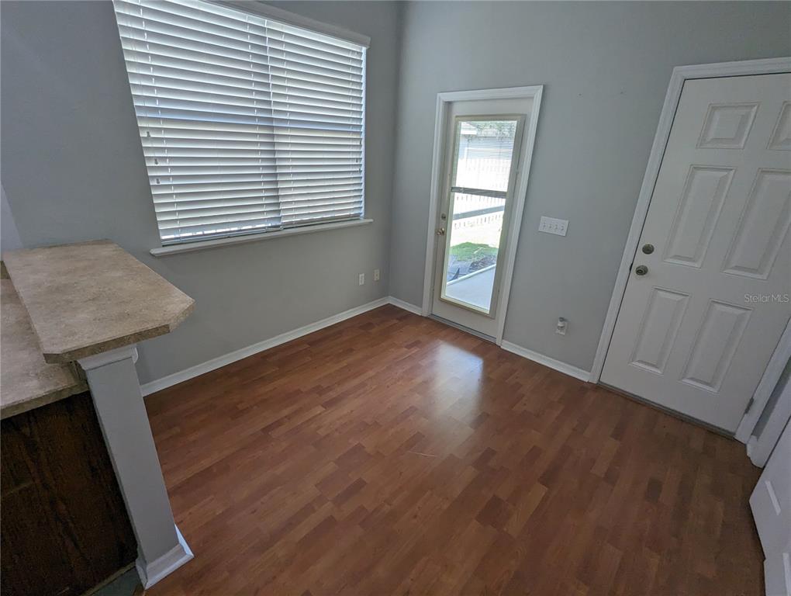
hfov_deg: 94.4
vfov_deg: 78.2
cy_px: 298
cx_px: 396
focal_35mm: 16
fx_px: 366
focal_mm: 2.35
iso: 102
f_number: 2.2
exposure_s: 1/120
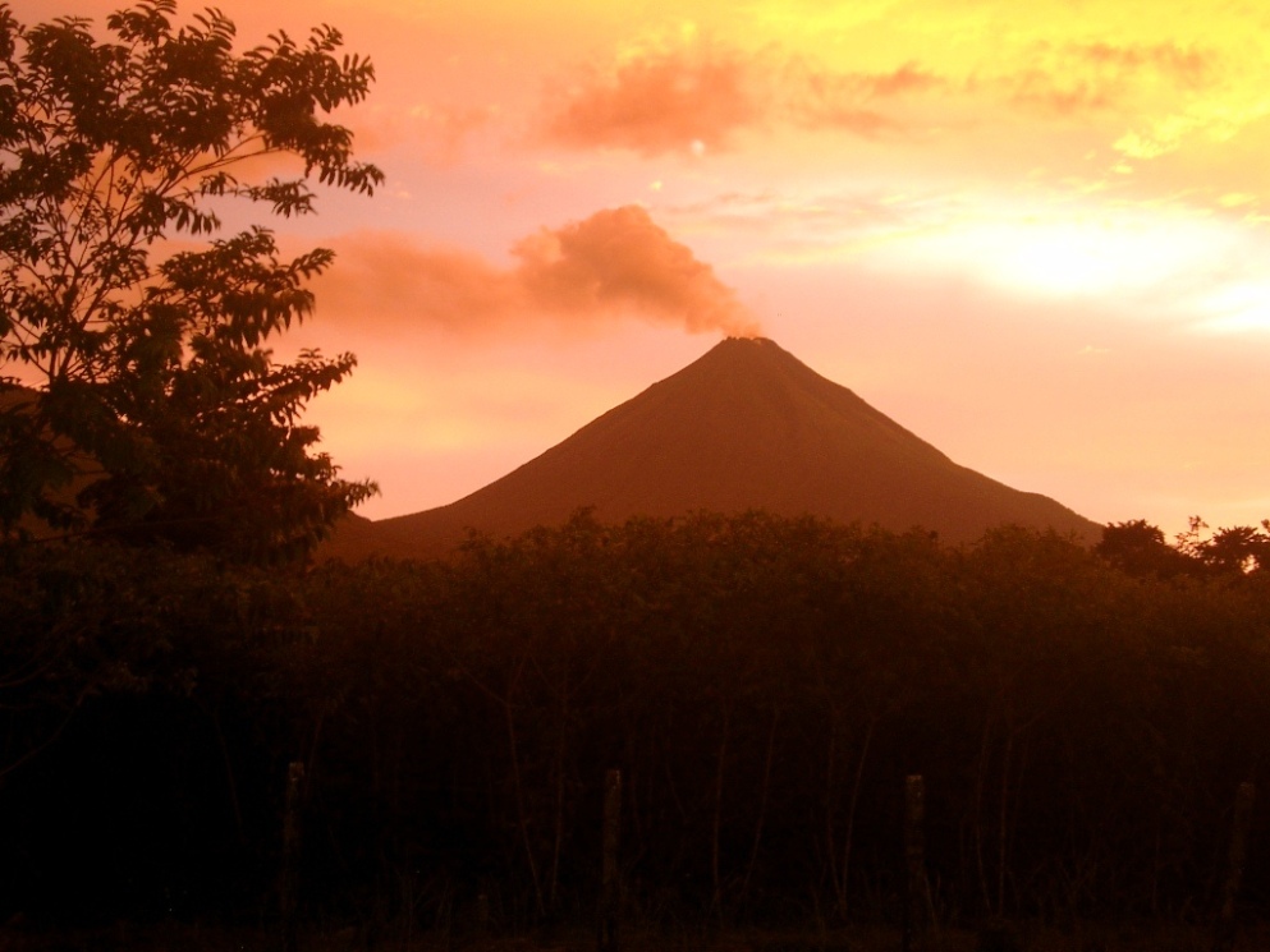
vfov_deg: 29.7
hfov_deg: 38.9
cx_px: 635
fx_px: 1798
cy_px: 476
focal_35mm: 49
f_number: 3
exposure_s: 1/30
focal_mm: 10.2
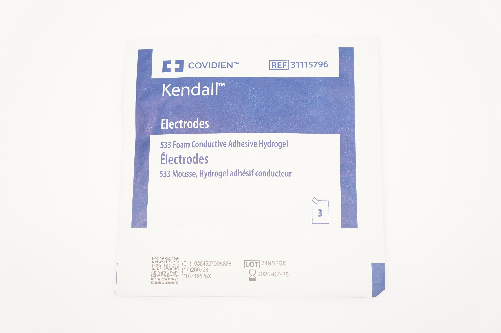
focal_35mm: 46
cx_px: 250
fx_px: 646
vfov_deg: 28.9
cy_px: 166
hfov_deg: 42.4
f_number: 5
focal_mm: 31
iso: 400
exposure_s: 1/60
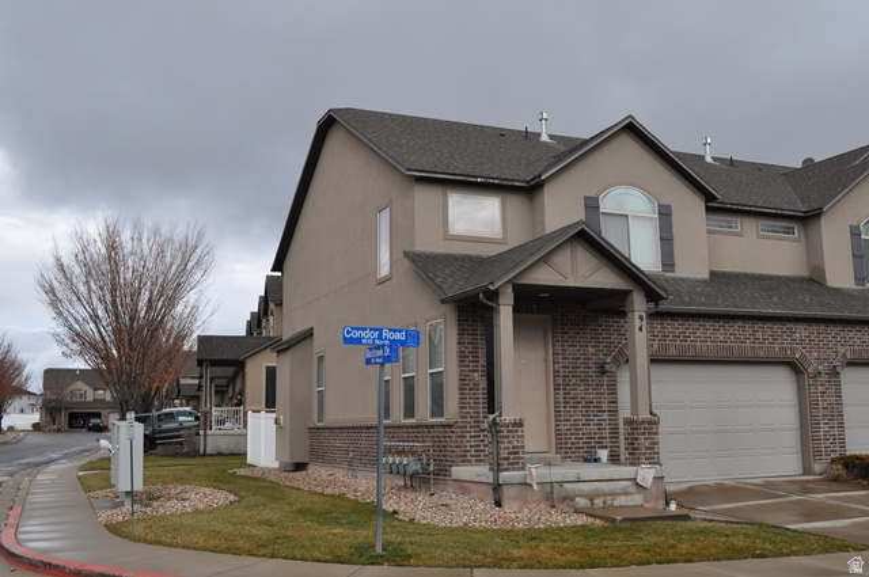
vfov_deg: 36.8
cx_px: 434
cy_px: 288
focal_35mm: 36
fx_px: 868
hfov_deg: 53.2
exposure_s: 1/100
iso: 200
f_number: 10
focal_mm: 24
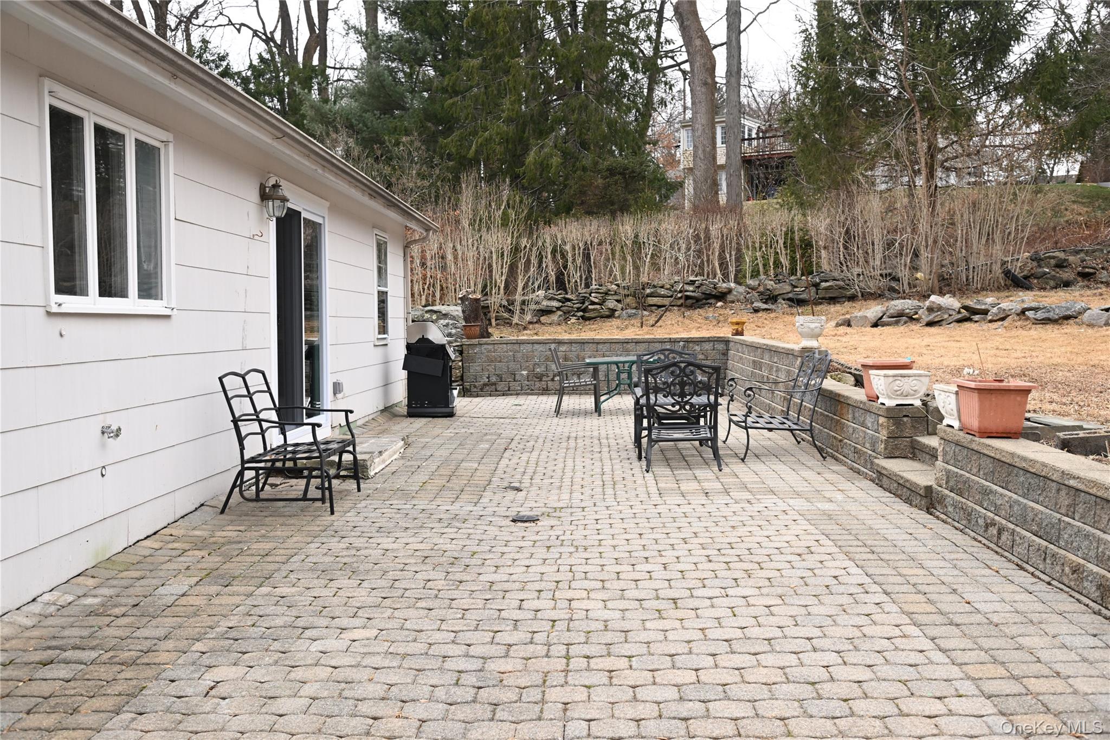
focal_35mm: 35
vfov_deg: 37.8
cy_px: 370
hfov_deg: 54.4
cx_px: 555
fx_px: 1079
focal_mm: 35
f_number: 6.3
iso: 800
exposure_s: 1/80
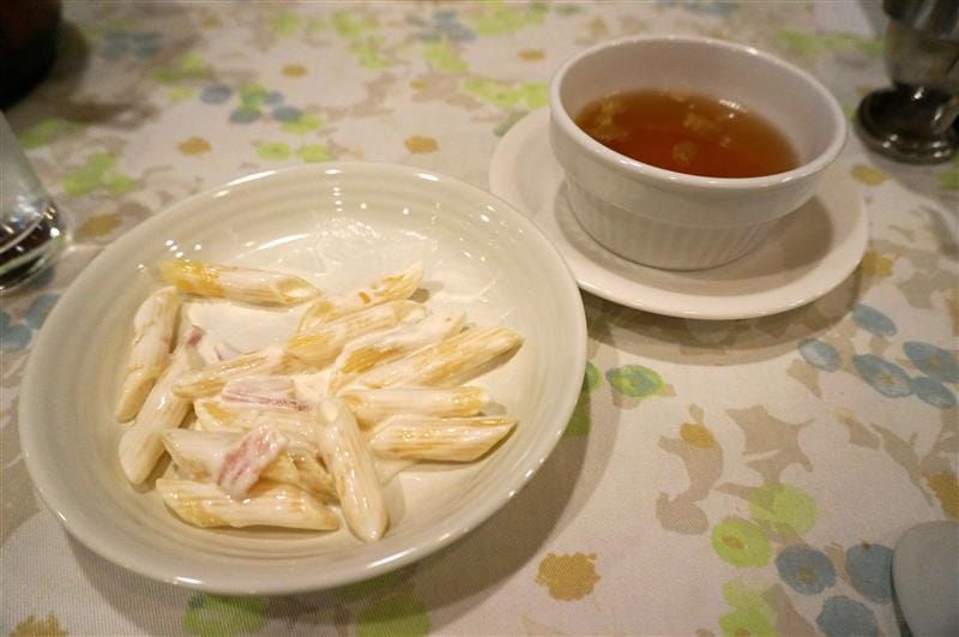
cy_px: 318
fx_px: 638
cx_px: 480
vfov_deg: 53.0
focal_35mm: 24
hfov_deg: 73.8
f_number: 4
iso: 1250
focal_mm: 16
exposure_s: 1/60
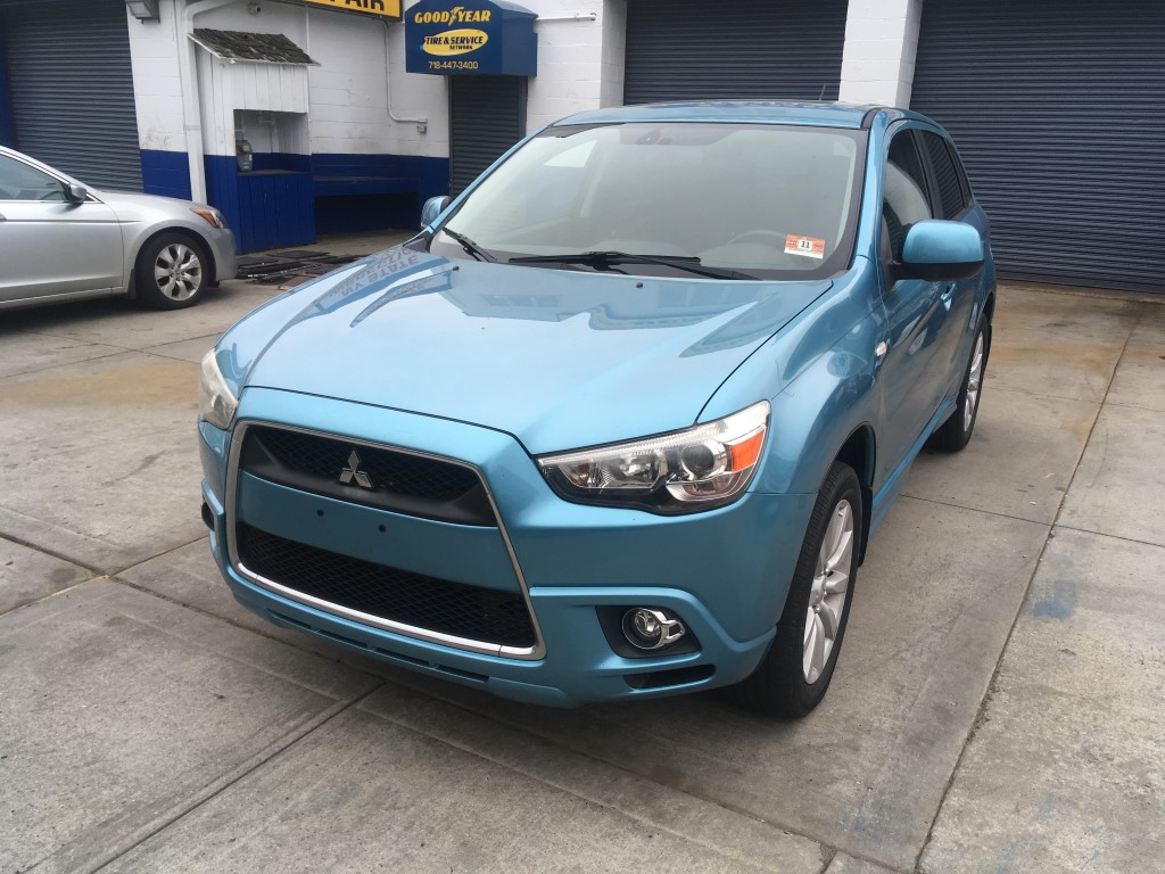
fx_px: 976
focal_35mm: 29
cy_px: 437
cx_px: 582
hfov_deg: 61.7
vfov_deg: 48.2
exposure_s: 1/120
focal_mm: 4.15
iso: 25
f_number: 2.2
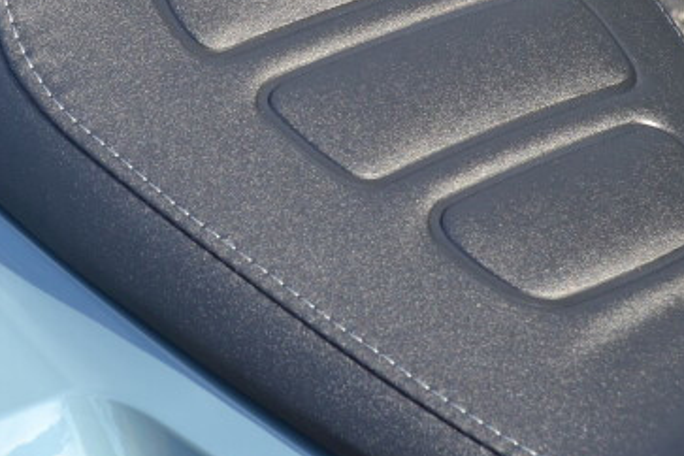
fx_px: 2641
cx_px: 115
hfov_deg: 14.7
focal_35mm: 139
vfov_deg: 9.8
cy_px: 47
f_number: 5.6
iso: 110
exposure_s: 1/125
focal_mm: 28
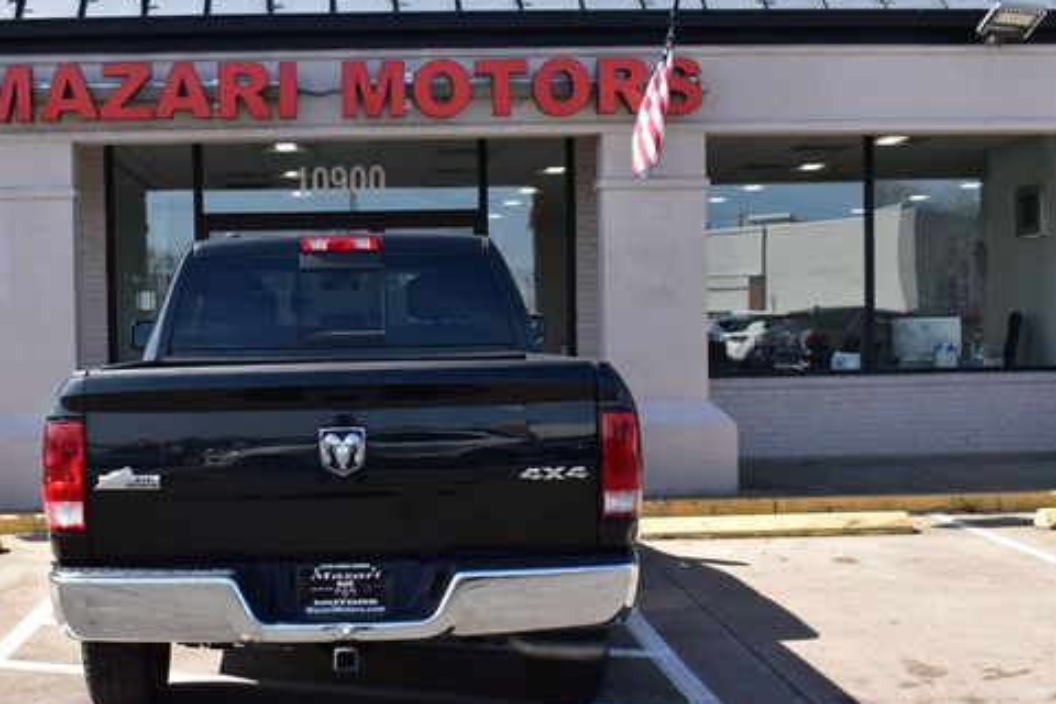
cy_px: 389
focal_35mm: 48
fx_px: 1408
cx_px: 385
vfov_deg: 28.1
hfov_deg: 40.8
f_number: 11
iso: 400
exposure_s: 1/400
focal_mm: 24
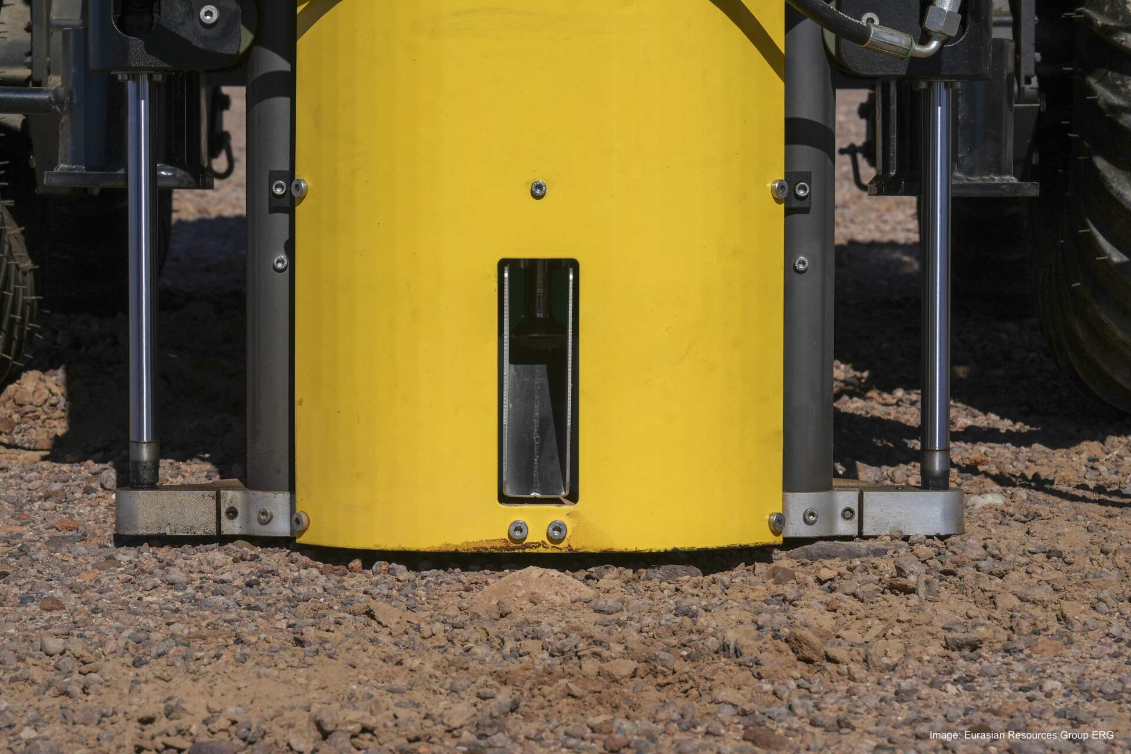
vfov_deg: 13.0
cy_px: 377
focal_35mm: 105
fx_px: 3298
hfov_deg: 19.5
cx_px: 566
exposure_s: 1/640
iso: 100
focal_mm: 70
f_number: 11
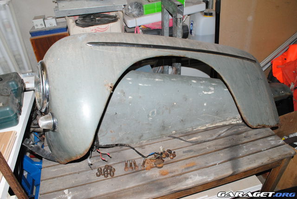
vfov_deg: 48.0
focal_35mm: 27
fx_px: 223
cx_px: 148
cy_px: 100
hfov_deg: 67.3
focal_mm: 18
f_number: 9
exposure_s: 1/40
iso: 800
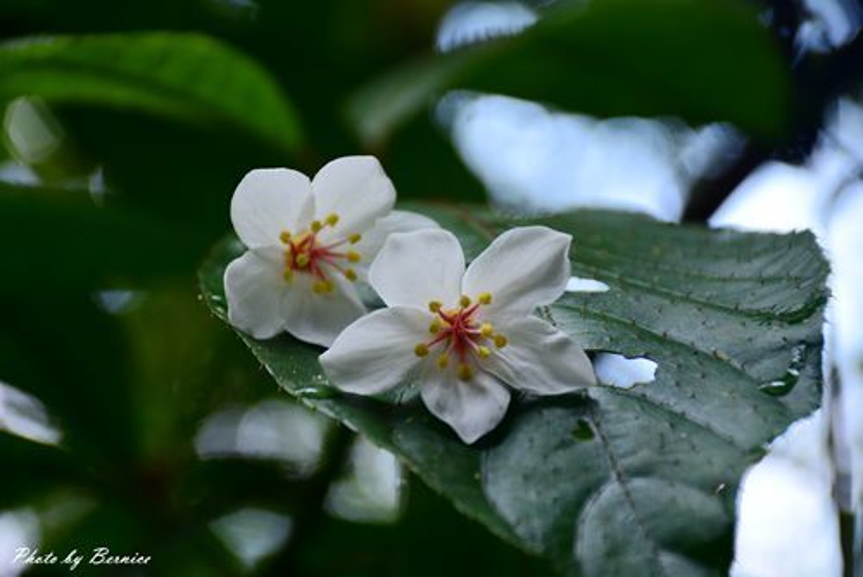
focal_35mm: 158
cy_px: 288
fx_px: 3778
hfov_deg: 13.0
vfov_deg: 8.7
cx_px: 432
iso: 280
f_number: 5.6
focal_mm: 105
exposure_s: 1/160
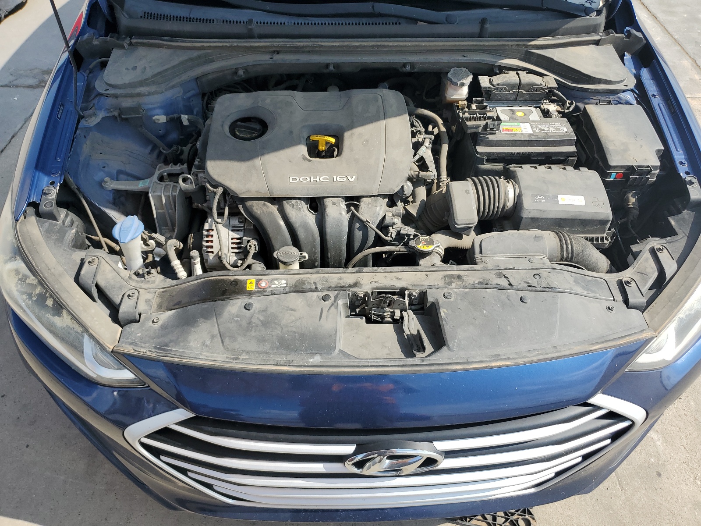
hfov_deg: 67.3
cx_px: 350
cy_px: 263
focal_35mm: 26
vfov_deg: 53.1
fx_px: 527
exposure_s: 1/1667
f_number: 1.5
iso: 50
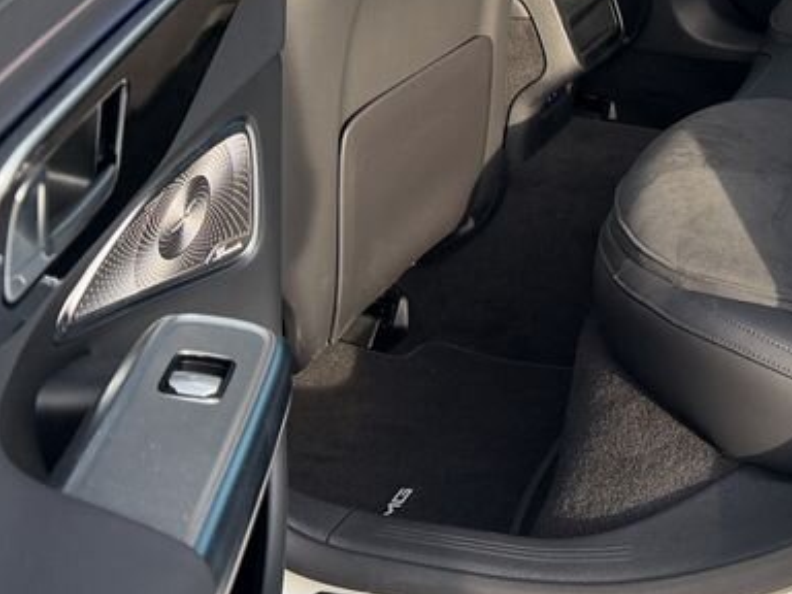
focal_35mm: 64
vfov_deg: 21.9
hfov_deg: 28.6
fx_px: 1464
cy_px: -27
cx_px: 771
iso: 125
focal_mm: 6.76
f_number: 1.78
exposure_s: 1/208
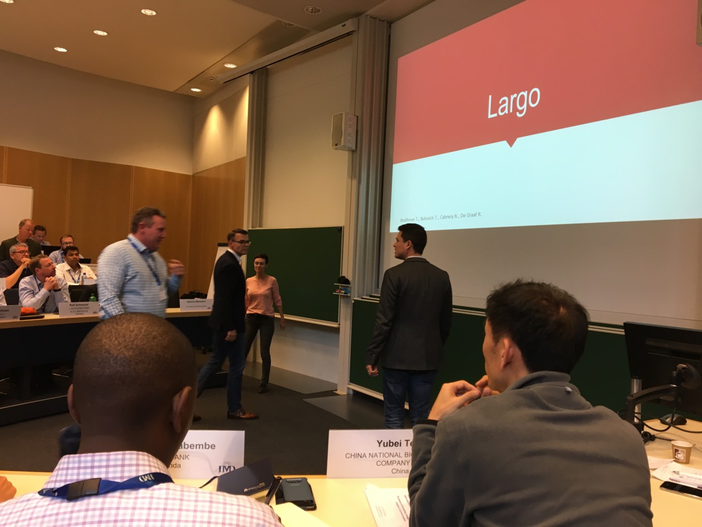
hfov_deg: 61.7
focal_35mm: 29
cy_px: 264
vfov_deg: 48.2
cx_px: 351
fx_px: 588
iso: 80
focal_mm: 4.15
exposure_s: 1/33
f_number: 2.2
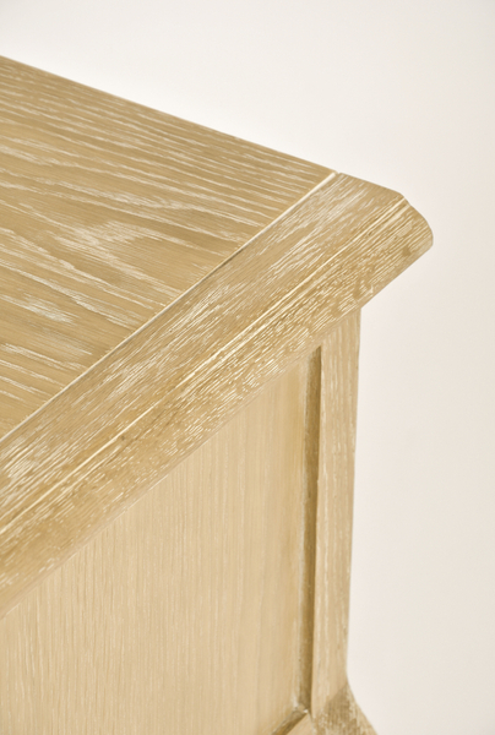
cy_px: 368
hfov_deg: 8.8
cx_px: 248
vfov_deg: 13.0
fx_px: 3226
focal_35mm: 158
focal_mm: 105
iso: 160
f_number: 9.5
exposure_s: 1/60
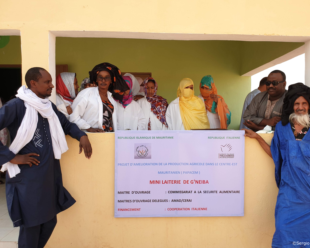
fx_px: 257
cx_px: 167
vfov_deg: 51.5
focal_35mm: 28
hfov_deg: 62.1
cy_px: 123
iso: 50
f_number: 2.4
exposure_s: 1/587
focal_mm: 4.3
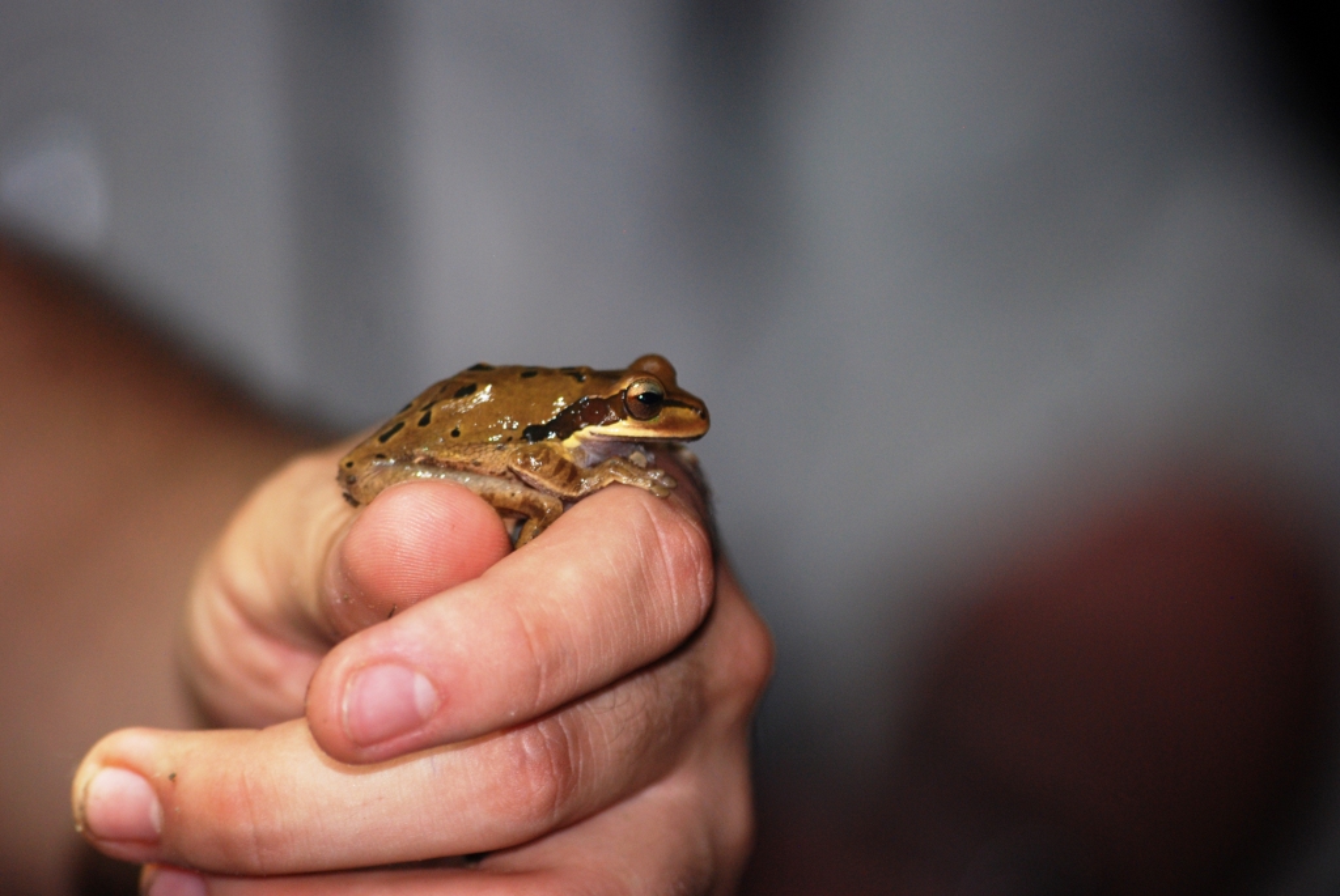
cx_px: 670
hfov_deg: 8.1
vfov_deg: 5.4
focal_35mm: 255
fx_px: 9501
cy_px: 448
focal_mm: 170
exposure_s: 1/60
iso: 400
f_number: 4.8
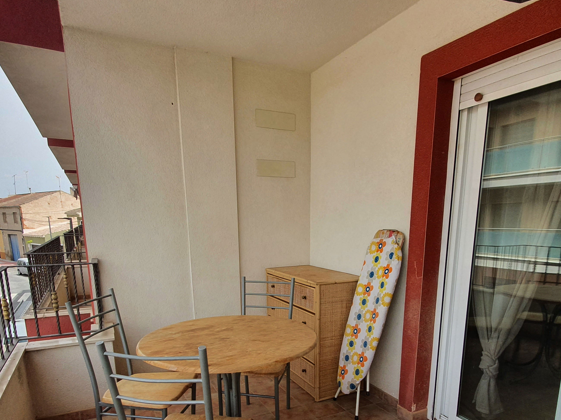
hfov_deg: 73.8
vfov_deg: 55.9
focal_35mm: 23
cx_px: 304
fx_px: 373
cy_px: 317
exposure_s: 1/658
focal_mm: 1.8
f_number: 2.2
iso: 50
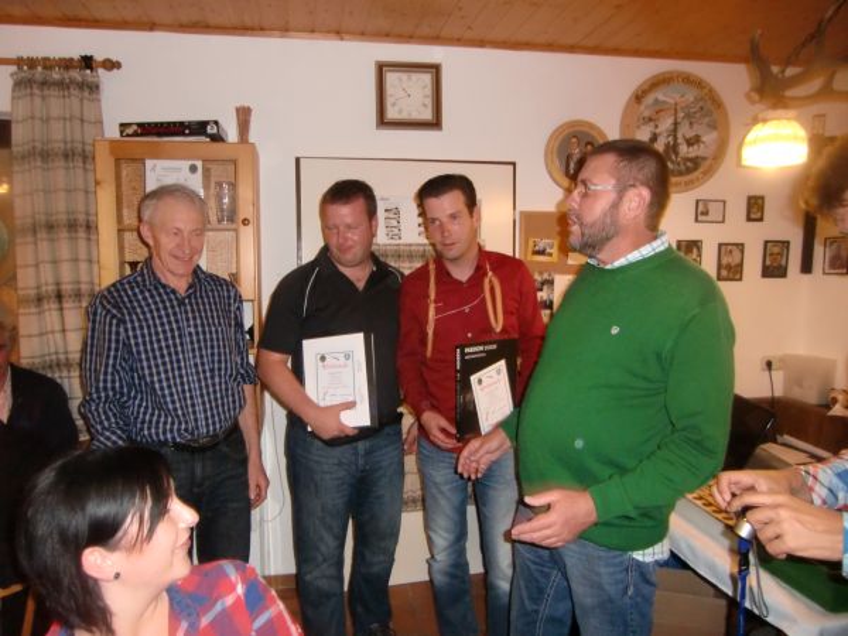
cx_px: 424
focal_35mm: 24
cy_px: 318
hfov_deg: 71.6
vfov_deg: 56.8
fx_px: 588
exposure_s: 1/50
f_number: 3.2
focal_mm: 4.3
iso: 400
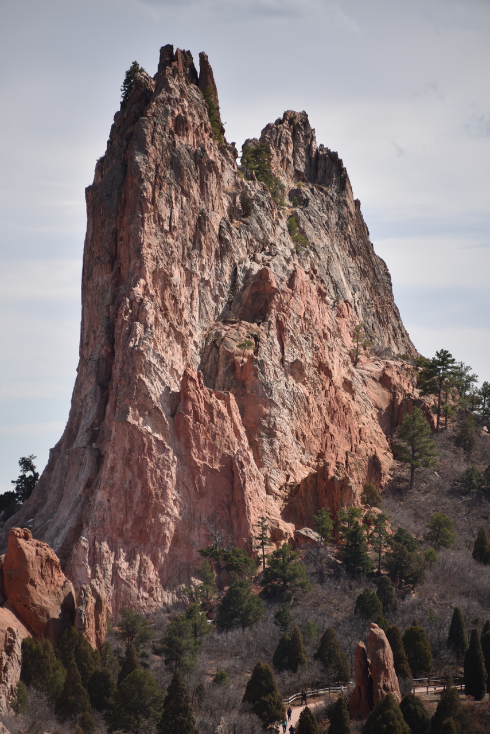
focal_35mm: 230
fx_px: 4693
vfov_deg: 8.9
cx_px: 245
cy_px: 367
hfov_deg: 6.0
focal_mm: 230
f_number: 5.6
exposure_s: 1/500
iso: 100
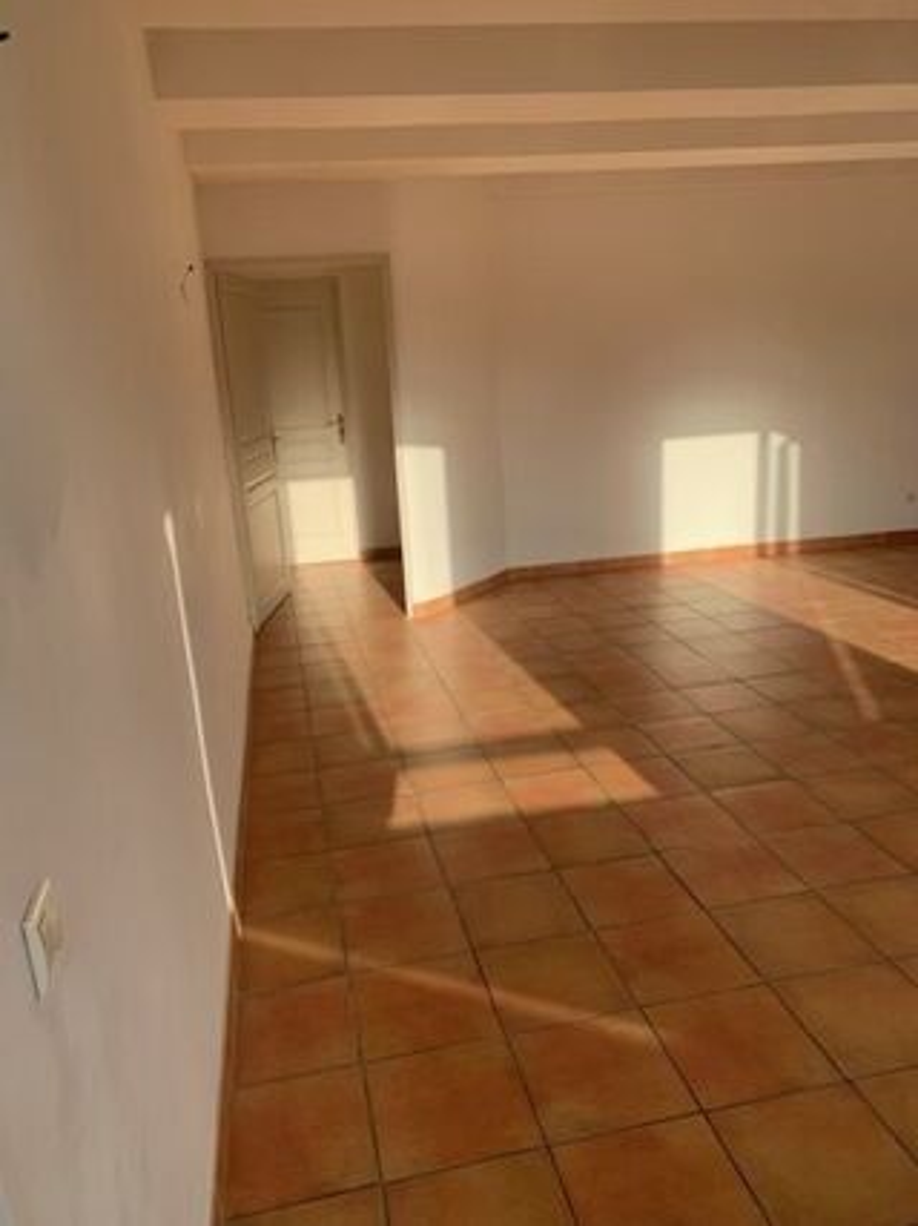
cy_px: 613
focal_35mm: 26
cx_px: 459
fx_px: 920
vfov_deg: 67.3
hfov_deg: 53.0
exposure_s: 1/192
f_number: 1.8
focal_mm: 4.25
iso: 25
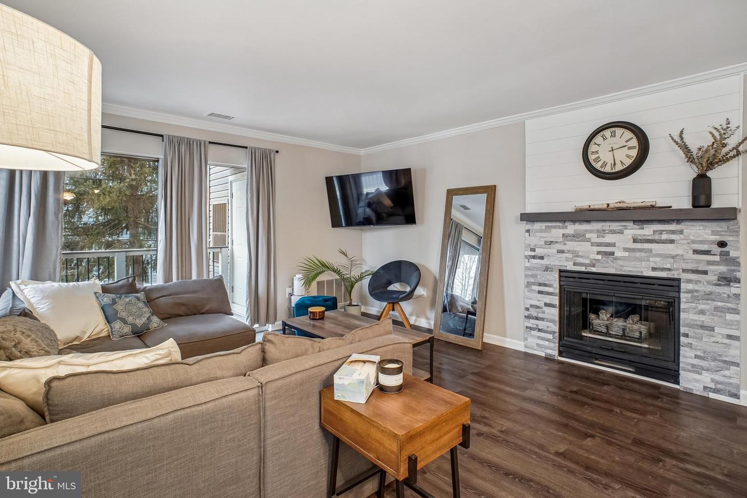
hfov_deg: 95.0
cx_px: 374
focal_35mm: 16
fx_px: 342
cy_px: 249
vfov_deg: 72.1
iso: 500
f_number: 8
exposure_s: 1/4
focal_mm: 11
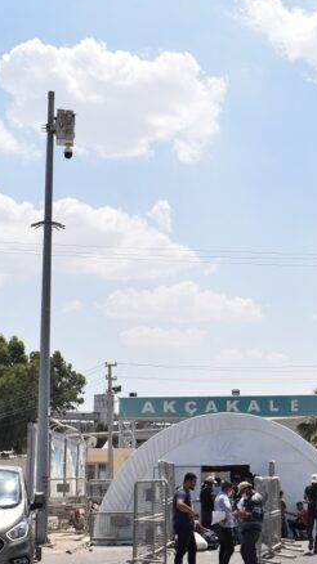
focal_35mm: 69
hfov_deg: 17.0
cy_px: 317
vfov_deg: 30.6
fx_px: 1031
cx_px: 344
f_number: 14
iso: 400
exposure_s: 1/800
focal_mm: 25
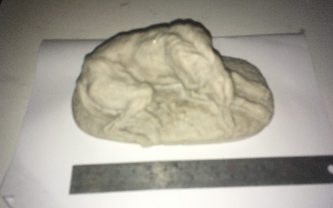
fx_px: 281
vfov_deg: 40.6
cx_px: 167
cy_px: 107
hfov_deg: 61.2
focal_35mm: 31
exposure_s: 1/178
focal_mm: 4.15
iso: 25
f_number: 2.2
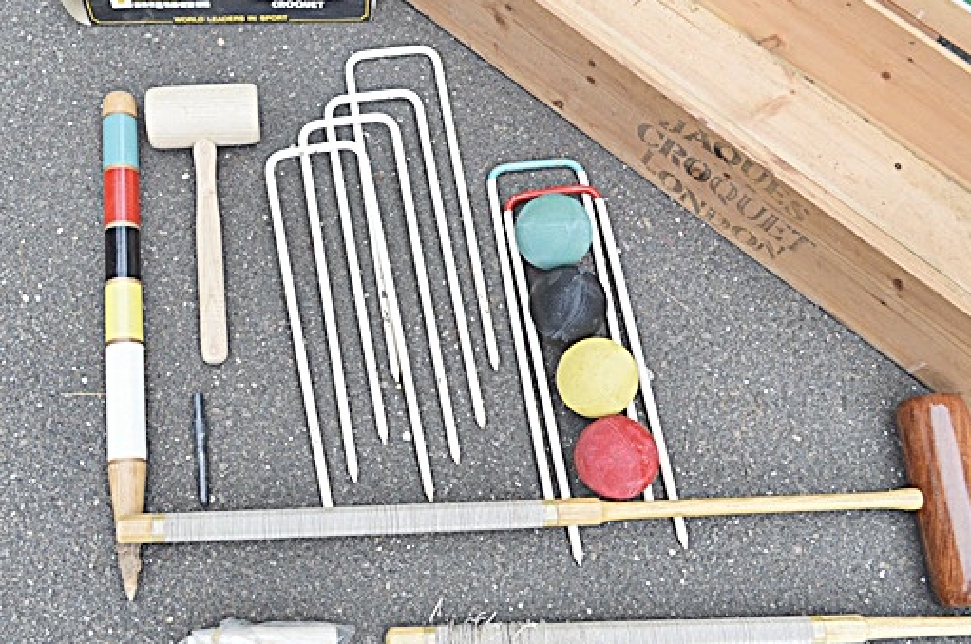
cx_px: 380
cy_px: 294
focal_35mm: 37
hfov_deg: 51.5
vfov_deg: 35.8
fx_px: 996
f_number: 5
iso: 400
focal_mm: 18
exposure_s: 1/100
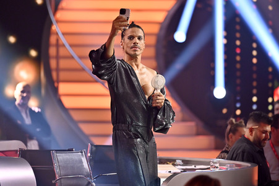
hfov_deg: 10.3
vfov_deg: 6.9
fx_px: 1549
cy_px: 93
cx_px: 140
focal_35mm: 200
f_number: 2.8
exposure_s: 1/400
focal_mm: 200
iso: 2000
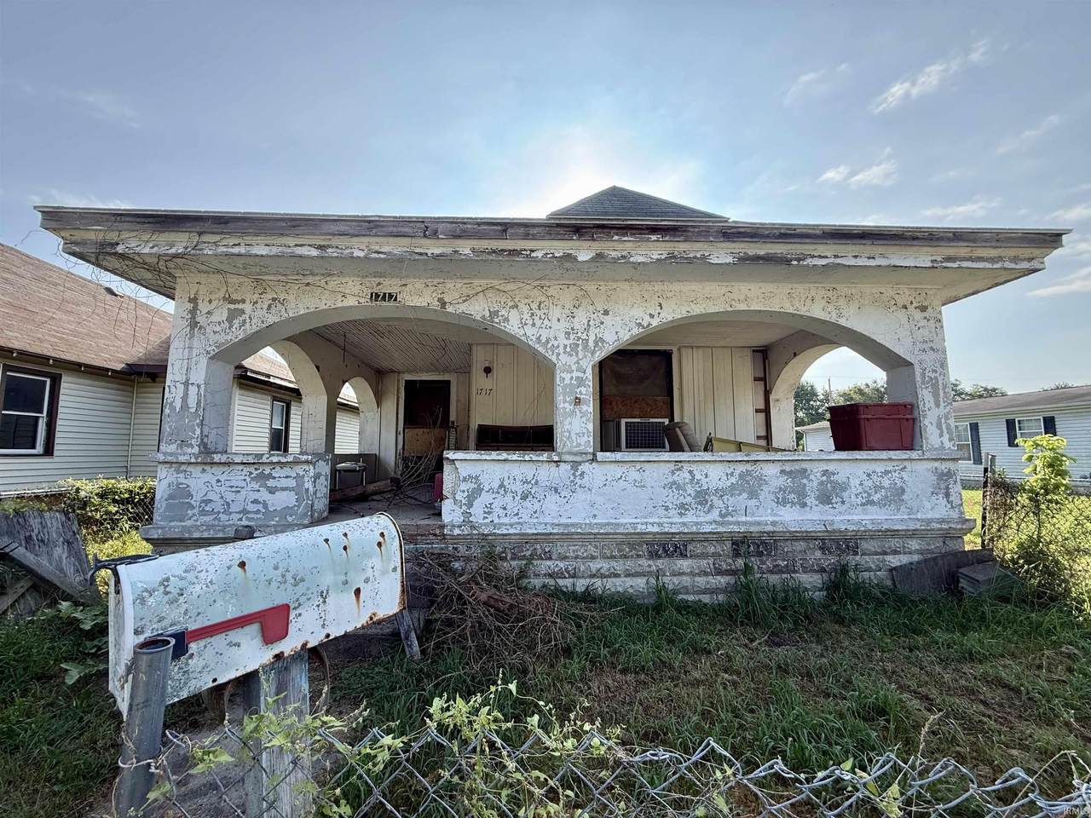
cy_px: 409
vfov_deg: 85.7
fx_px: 441
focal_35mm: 14
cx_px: 546
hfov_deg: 102.1
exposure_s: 1/506
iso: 64
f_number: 2.2
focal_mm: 2.22
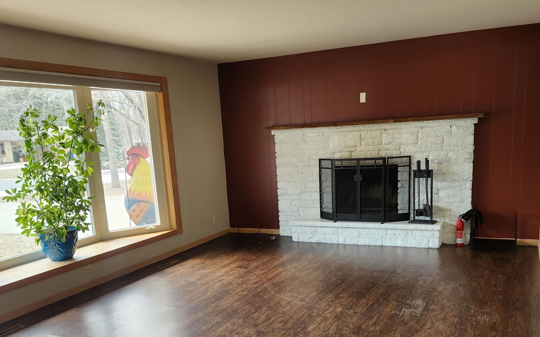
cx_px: 268
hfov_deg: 59.6
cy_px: 229
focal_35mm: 32
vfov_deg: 38.9
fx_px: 471
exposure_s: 1/180
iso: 160
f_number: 1.8
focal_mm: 5.54
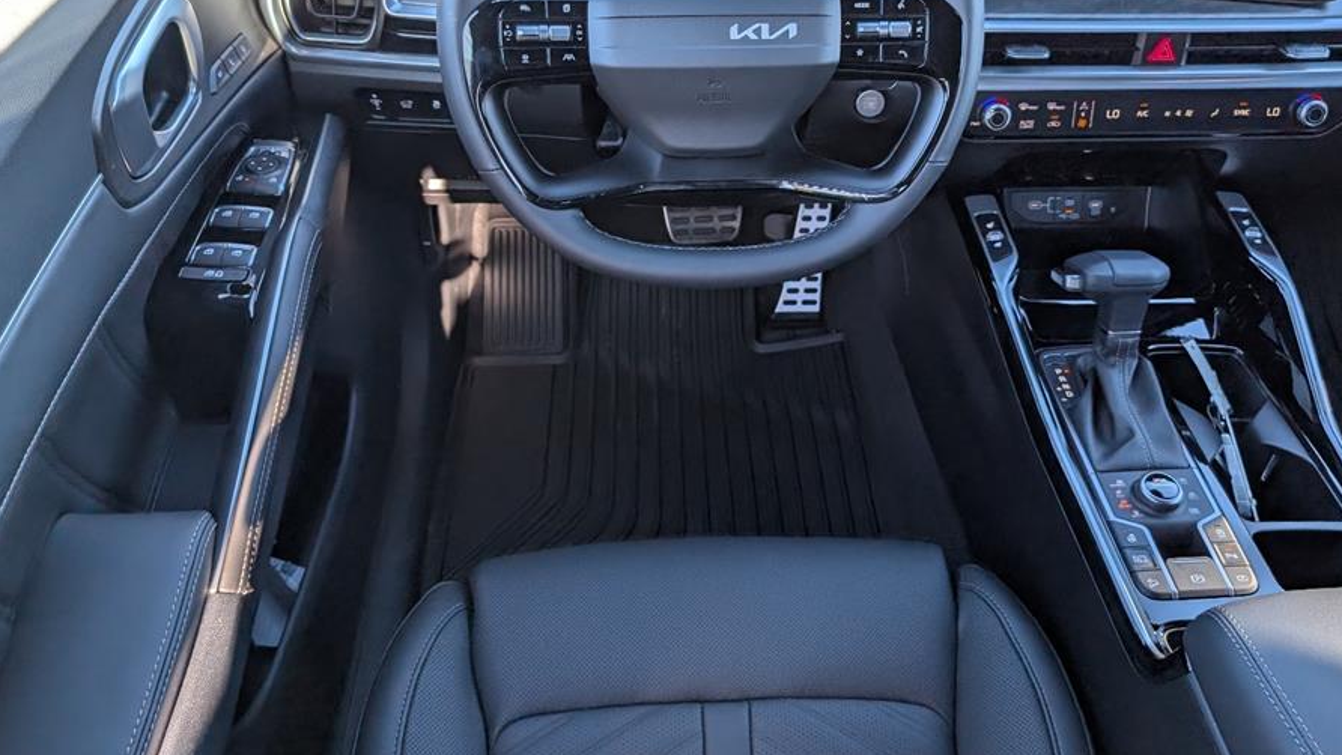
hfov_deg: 64.3
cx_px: 695
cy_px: 256
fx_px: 1068
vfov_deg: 38.5
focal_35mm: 30
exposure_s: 1/385
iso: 114
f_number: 1.68
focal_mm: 6.9
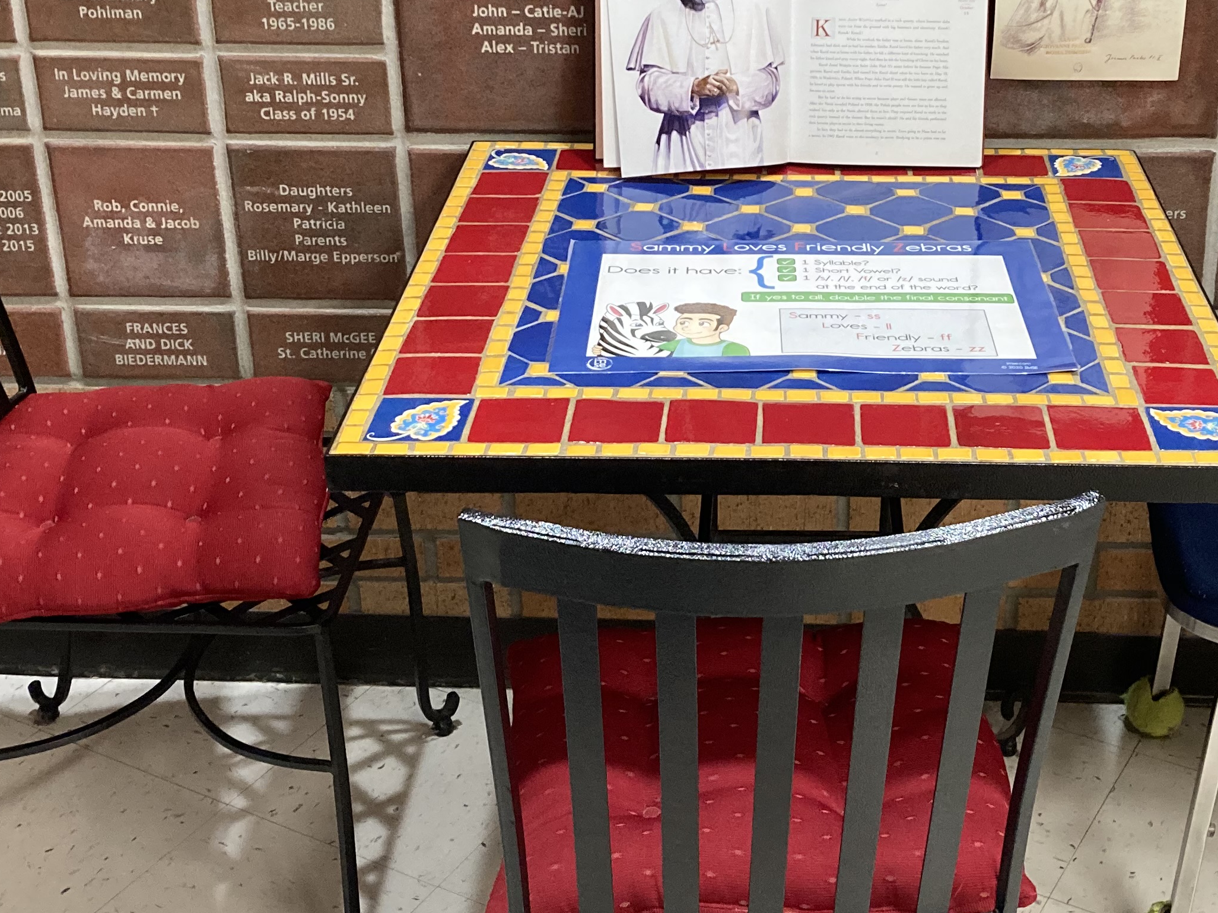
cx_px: 799
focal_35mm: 55
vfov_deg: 26.3
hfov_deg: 34.7
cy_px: 276
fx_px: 1935
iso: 250
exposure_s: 1/60
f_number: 1.8
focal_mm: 3.99
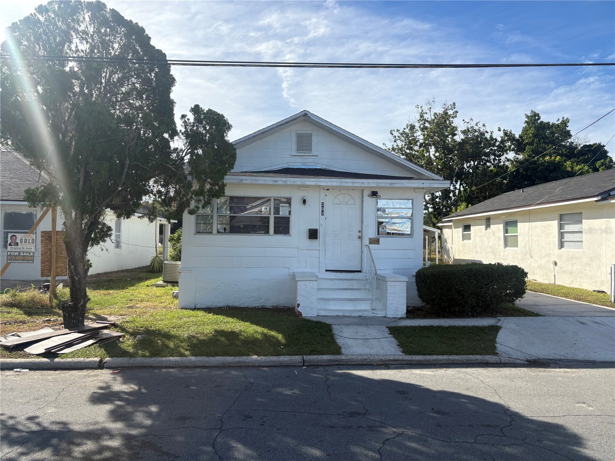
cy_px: 230
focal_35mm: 26
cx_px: 308
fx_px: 462
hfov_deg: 67.3
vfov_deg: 53.1
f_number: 1.6
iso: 50
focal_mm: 5.96
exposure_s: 1/2985
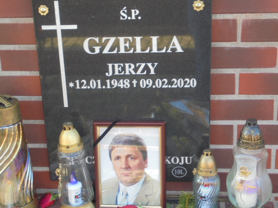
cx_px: 139
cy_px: 104
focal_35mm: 64
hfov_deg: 30.3
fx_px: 514
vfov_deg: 22.9
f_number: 5.6
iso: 100
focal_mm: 11.5
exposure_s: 1/30
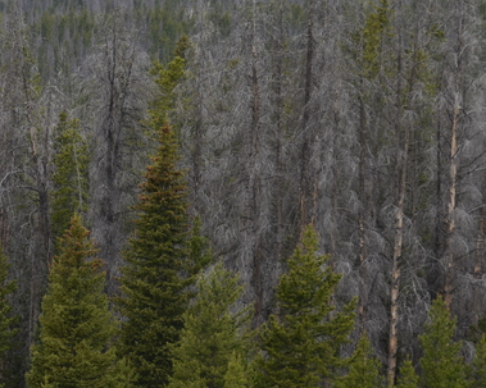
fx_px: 5694
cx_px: -28
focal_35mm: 396
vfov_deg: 3.9
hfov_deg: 4.9
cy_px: 95
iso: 100
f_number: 6.3
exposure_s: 1/250
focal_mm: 125
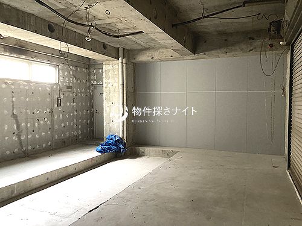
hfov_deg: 63.4
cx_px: 151
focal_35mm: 28
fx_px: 244
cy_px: 113
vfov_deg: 49.7
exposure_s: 1/30
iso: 640
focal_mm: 3.99
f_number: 1.8
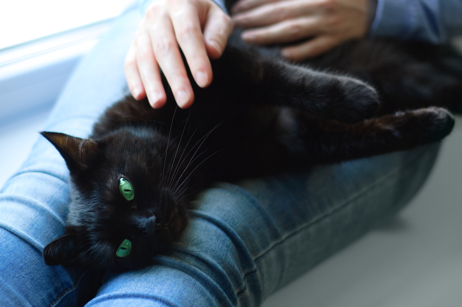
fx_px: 962
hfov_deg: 27.0
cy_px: 154
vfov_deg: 18.1
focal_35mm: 75
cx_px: 231
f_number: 2
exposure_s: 1/125
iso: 320
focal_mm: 50
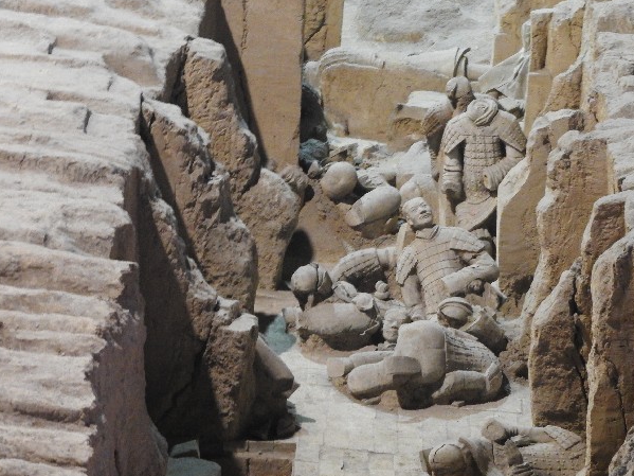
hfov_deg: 8.7
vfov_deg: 6.5
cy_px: 191
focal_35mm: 227
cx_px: 420
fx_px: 4157
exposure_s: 1/2
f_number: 5.2
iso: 800
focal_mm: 30.5
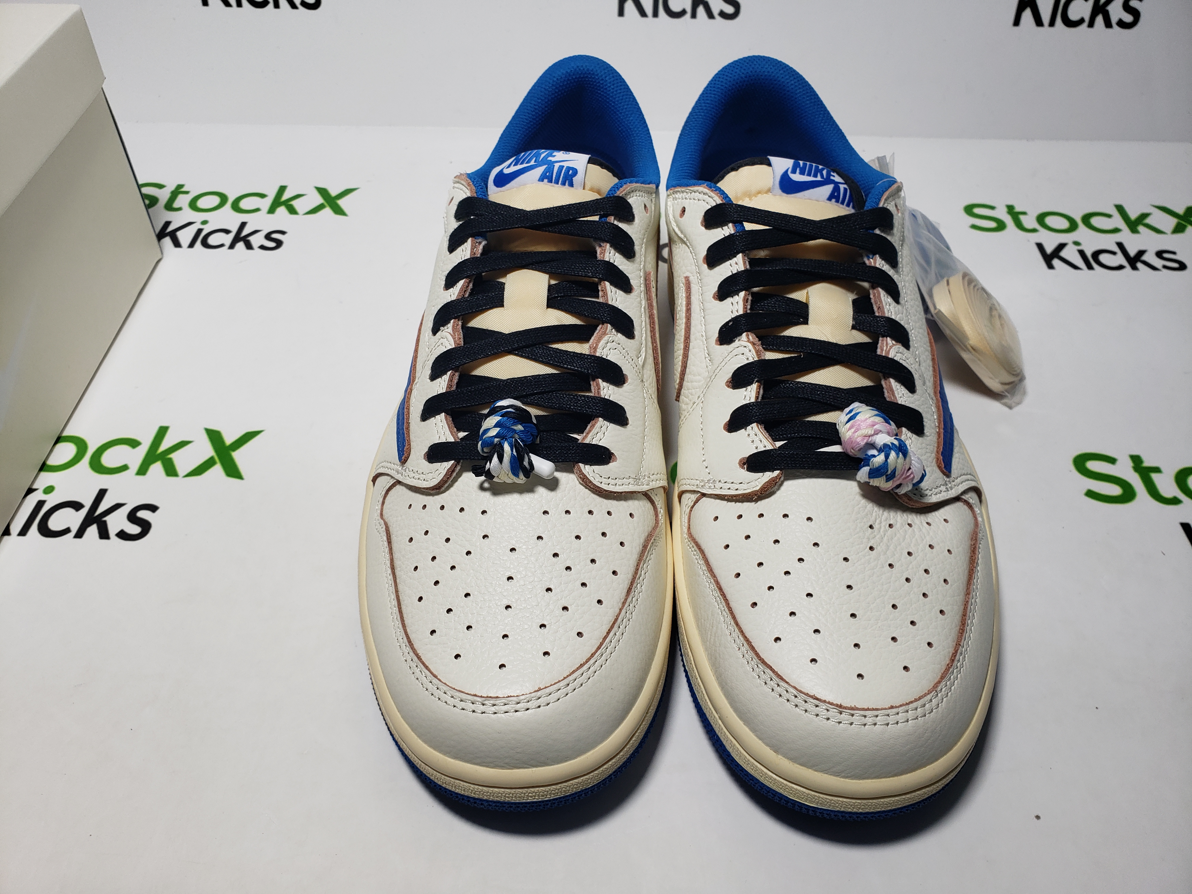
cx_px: 596
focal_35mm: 26
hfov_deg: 67.3
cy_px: 447
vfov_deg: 53.1
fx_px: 895
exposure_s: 1/306
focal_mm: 4.3
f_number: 2.4
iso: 50
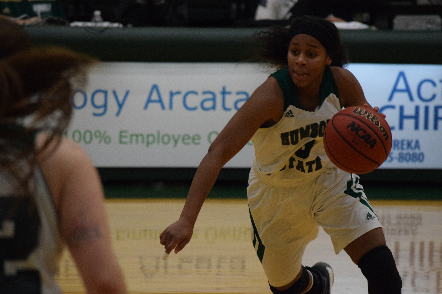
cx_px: 221
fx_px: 3683
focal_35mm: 300
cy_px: 147
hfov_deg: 6.9
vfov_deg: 4.6
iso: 3200
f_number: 5.6
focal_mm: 200
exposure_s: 1/400
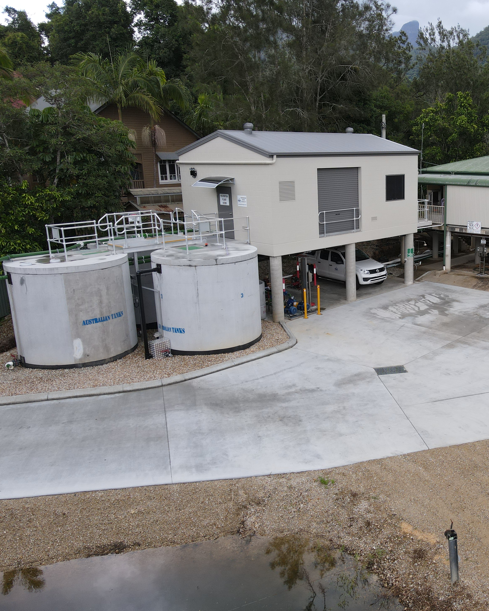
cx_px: 405
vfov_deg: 55.7
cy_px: 299
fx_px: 579
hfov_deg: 43.2
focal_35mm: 32
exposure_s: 1/200
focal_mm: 4.5
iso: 100
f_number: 2.8
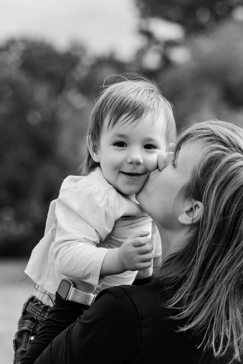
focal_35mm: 85
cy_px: 182
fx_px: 860
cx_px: 122
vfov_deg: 23.9
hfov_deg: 16.1
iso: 100
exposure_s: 1/1250
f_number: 3.5
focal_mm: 85
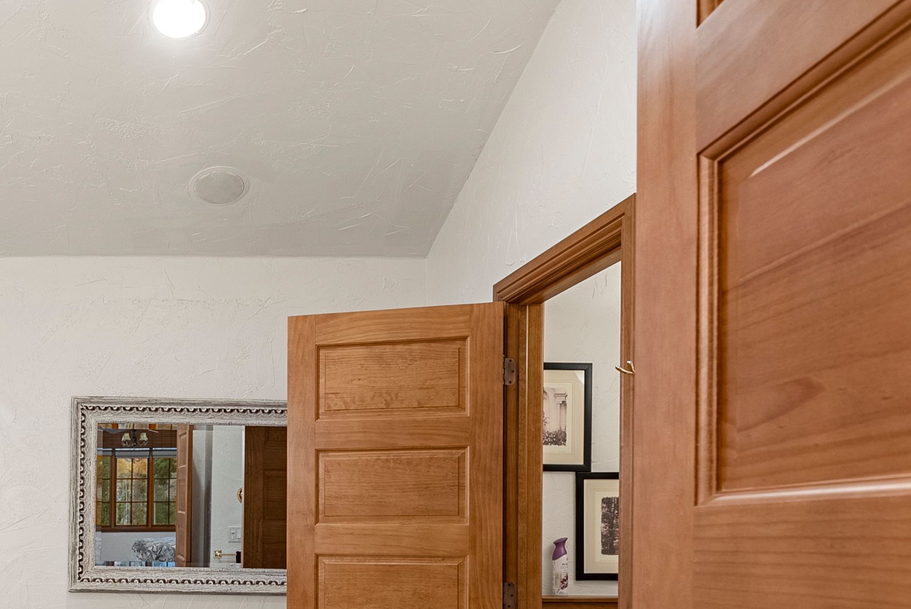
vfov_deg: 34.0
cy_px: 551
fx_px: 937
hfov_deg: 48.0
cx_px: 142
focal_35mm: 37
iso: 250
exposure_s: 1/2.5
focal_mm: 14.8
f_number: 6.3
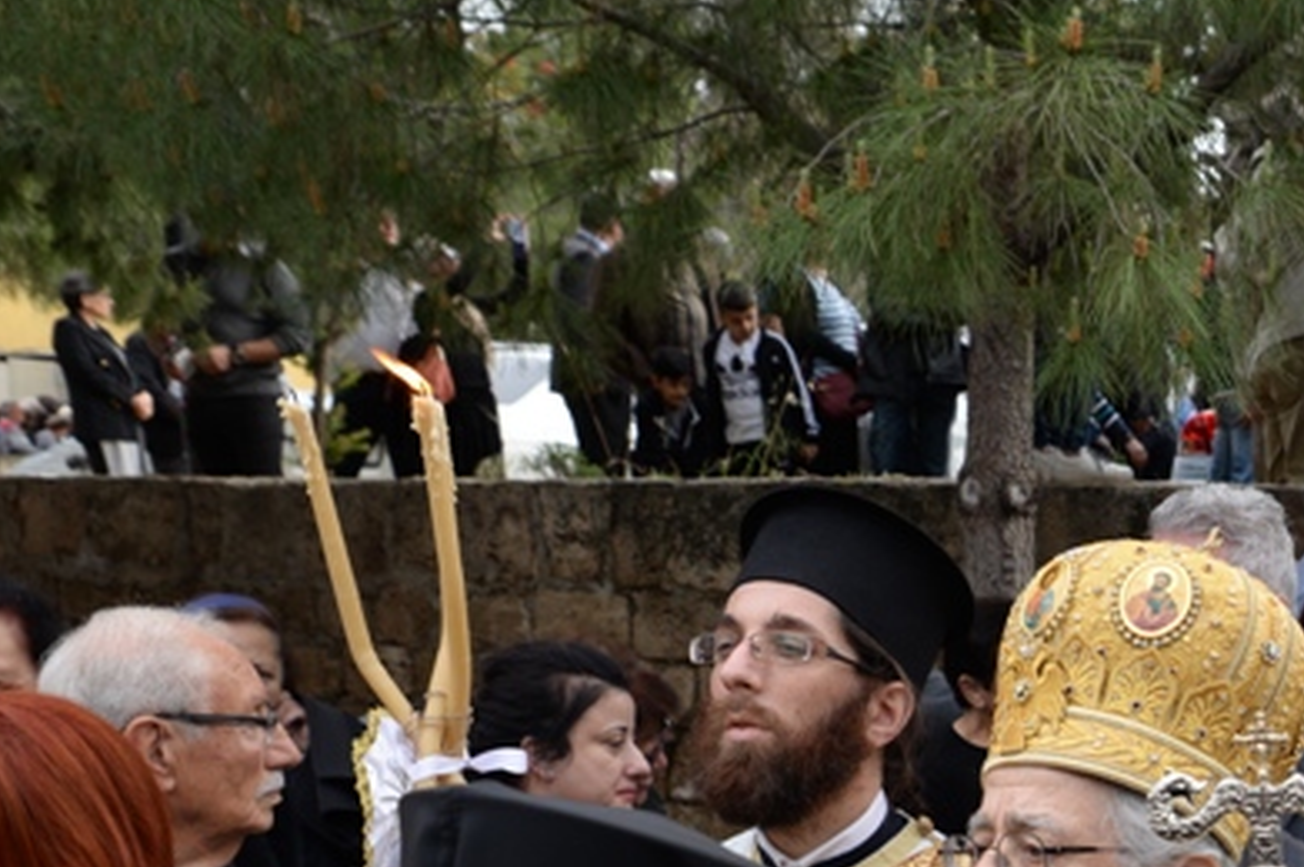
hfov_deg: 29.1
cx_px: 1587
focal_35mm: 59
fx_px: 2135
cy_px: 982
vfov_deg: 21.6
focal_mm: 24
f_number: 6.3
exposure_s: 1/80
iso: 125
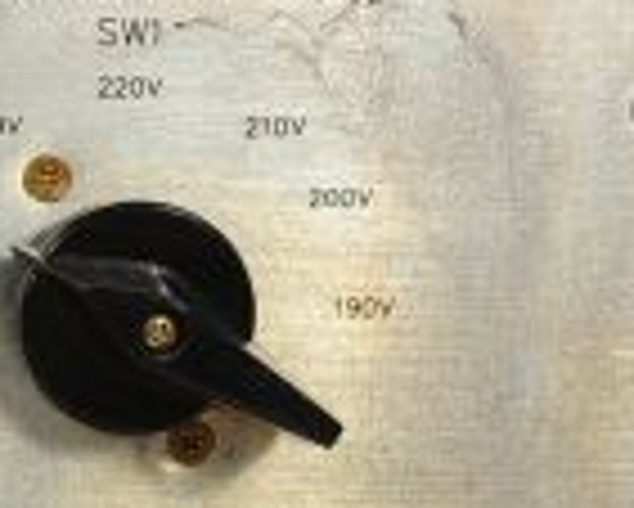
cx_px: -607
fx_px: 3737
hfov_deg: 9.1
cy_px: 533
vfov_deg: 7.7
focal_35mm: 199
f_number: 13
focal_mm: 50
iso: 320
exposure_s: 1/160
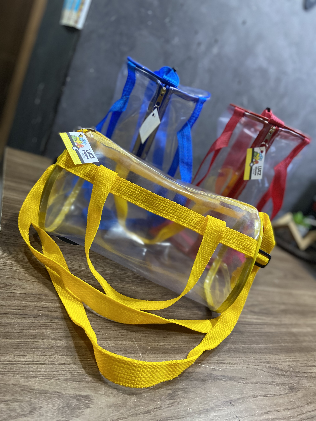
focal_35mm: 26
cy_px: 210
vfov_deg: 67.3
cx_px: 158
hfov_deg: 53.1
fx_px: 316
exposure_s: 1/60
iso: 400
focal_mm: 4.25
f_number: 1.8
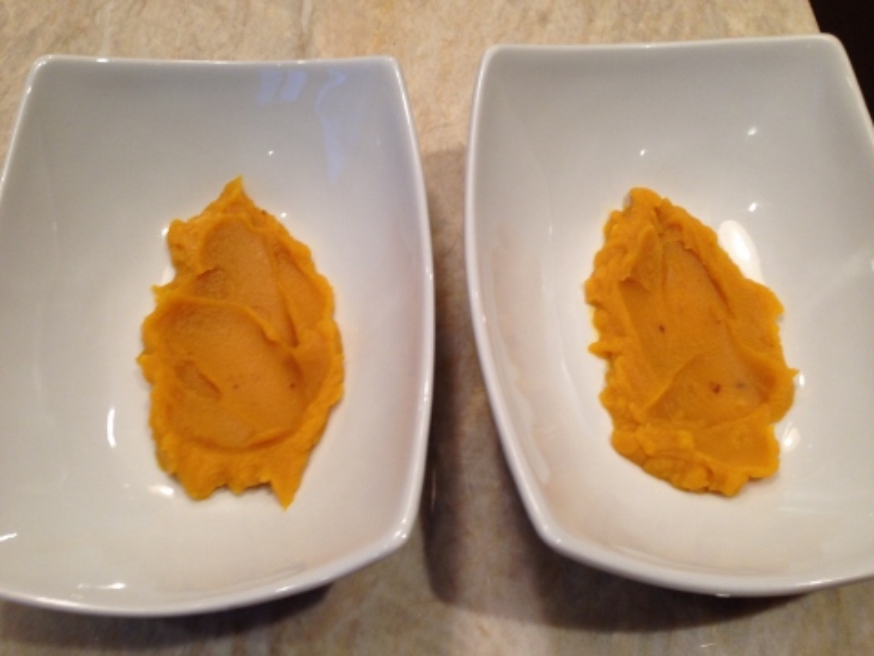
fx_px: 833
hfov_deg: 55.4
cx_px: 437
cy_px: 328
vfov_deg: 42.9
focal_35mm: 33
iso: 80
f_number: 2.4
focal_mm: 4.12
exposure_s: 1/20
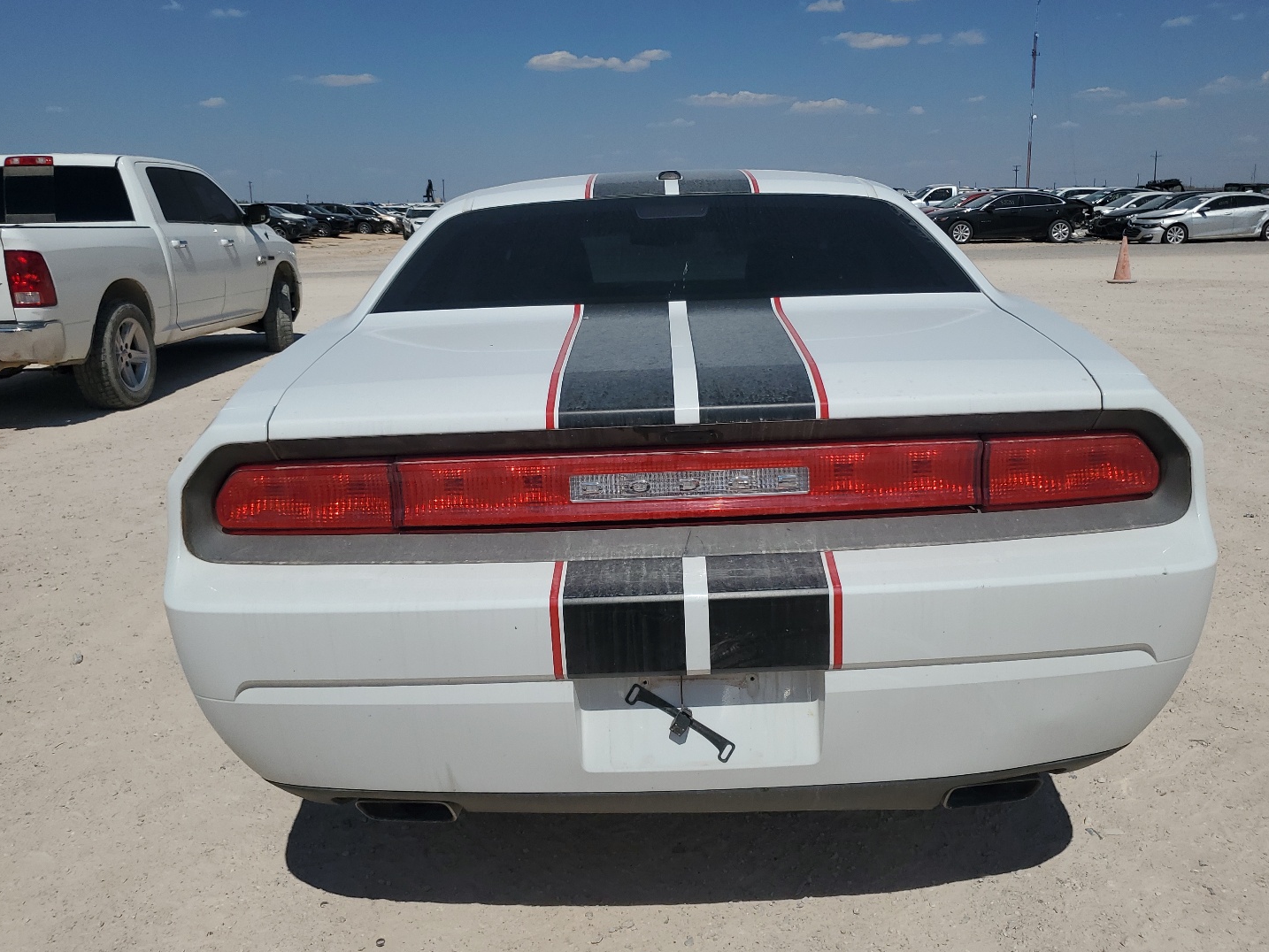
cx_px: 686
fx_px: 1063
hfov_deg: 61.6
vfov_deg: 48.2
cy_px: 474
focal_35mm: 29
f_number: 1.5
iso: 50
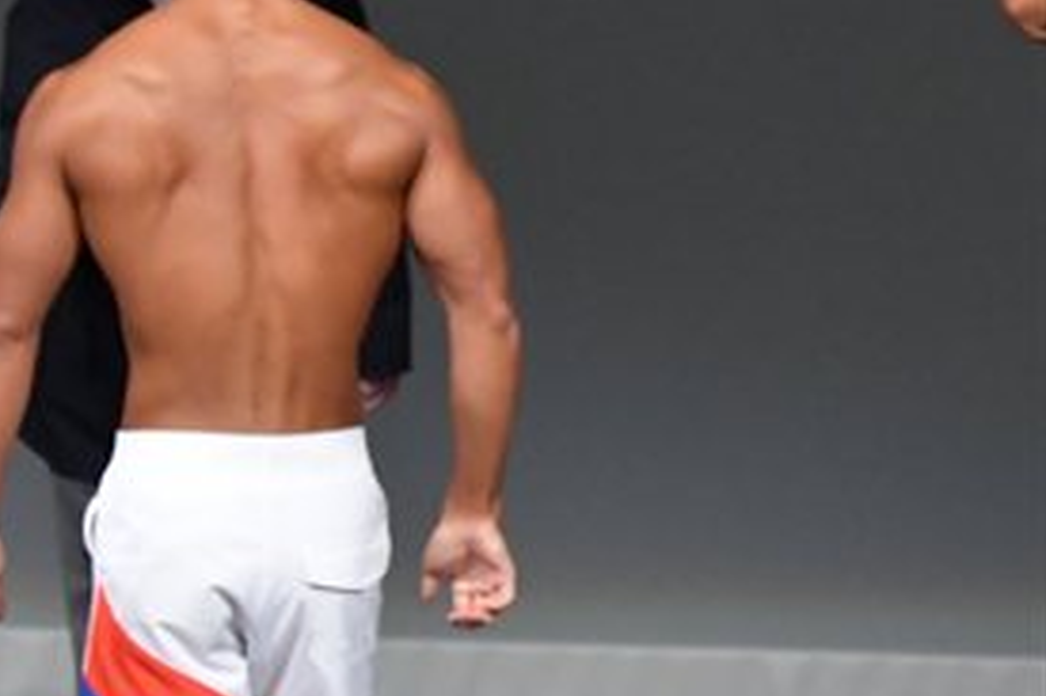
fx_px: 28282
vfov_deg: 1.4
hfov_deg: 2.1
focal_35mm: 974
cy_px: 430
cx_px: -424
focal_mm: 230
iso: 5000
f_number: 5.6
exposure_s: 1/400
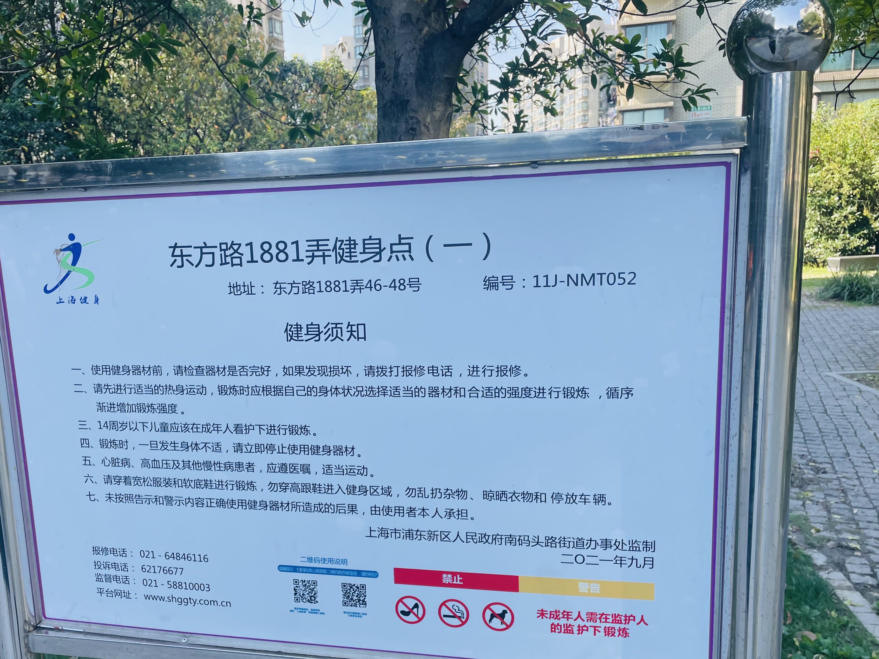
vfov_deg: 45.3
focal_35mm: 31
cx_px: 366
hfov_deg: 58.0
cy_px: 379
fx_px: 787
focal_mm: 4.2
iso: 32
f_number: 1.6
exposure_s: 1/581
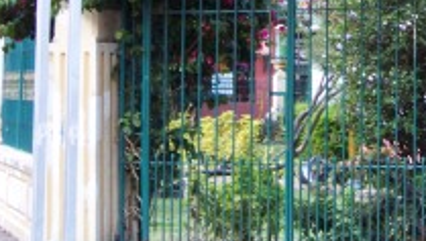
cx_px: 430
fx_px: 2295
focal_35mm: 203
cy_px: -51
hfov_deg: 10.5
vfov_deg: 6.0
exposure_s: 1/40
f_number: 3.2
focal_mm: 14.6
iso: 173
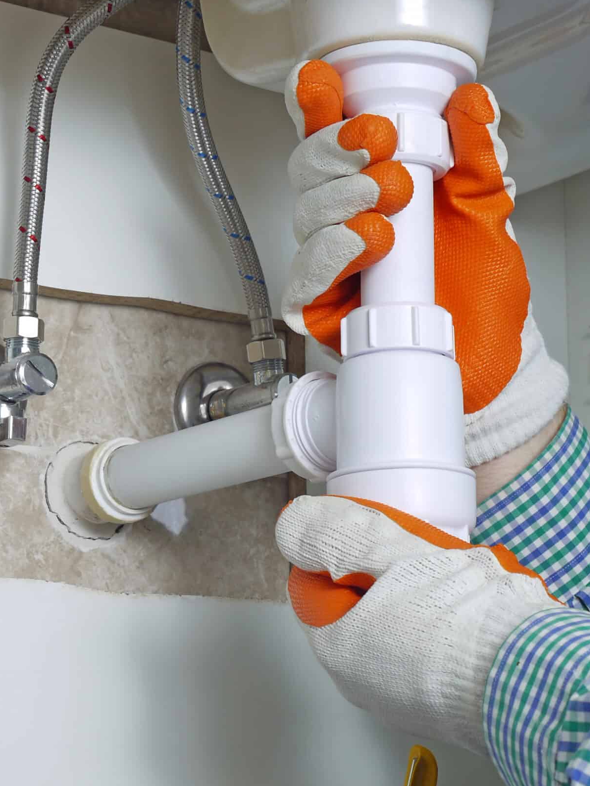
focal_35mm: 83
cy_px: 560
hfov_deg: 17.7
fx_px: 1886
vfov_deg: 23.4
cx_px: 375
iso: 100
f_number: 7.1
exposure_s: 1/160
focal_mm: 26
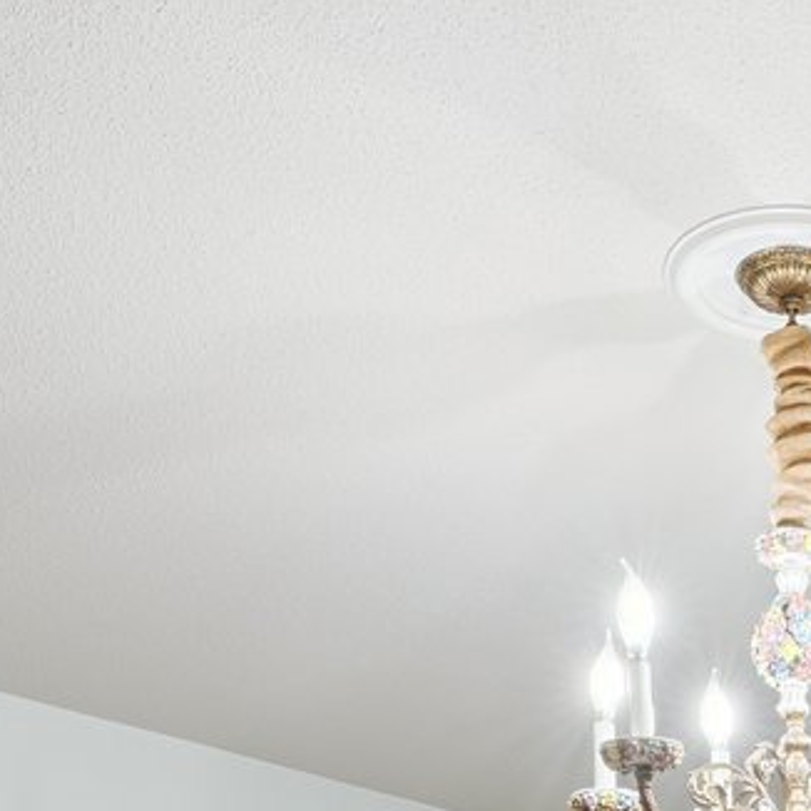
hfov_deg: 20.5
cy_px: 1434
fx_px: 2135
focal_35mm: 81
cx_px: 883
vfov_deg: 17.6
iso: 200
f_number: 10
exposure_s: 1/15
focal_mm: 15.1
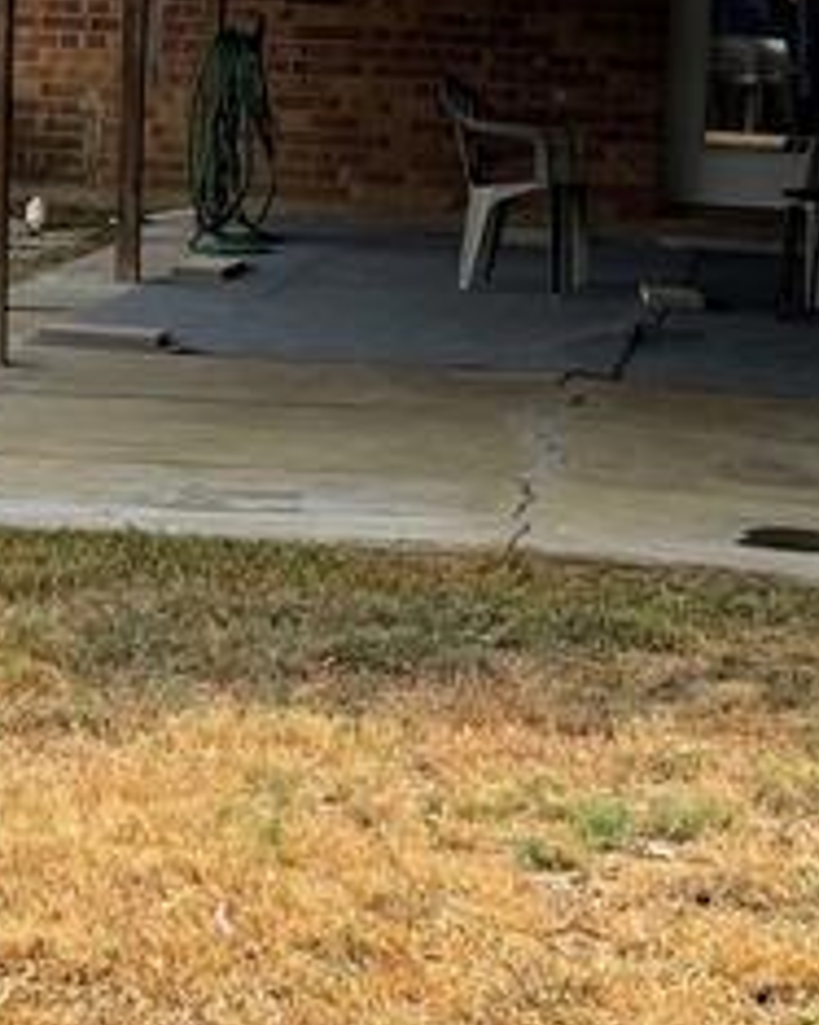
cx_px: -626
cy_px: 48
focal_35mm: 111
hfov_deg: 12.7
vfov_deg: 17.0
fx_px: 3365
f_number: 1.6
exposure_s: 1/2545
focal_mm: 5.1
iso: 32
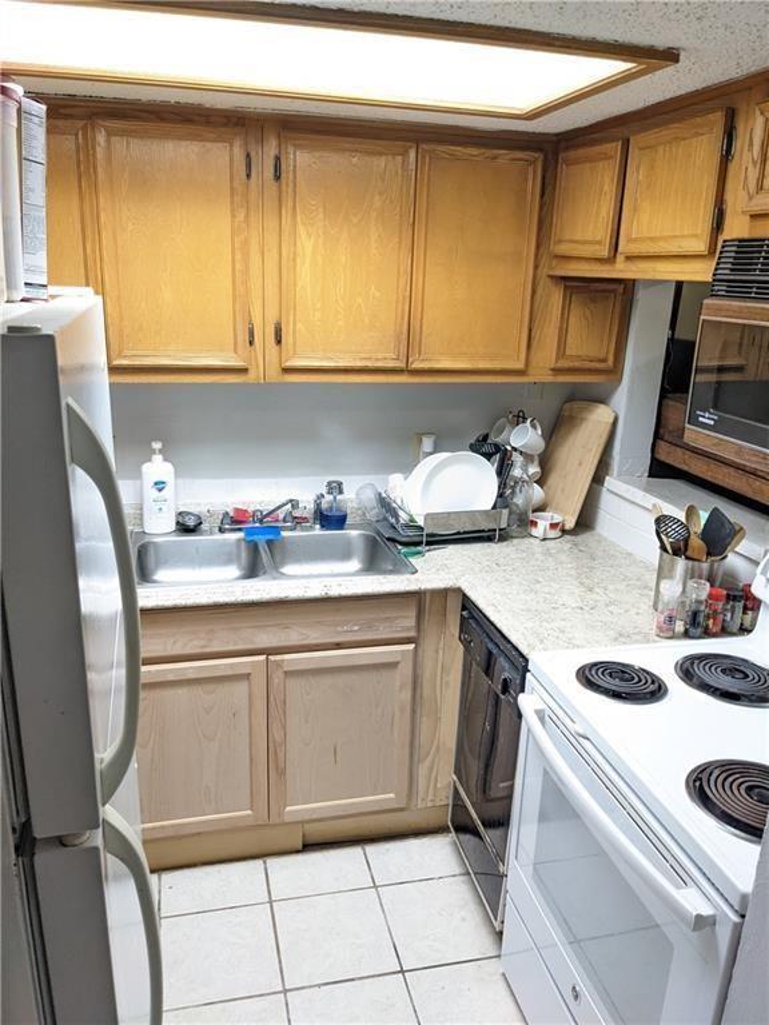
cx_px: 384
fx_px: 800
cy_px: 512
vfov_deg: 65.3
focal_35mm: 27
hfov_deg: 51.4
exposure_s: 1/40
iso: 408
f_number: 1.73
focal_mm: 4.38
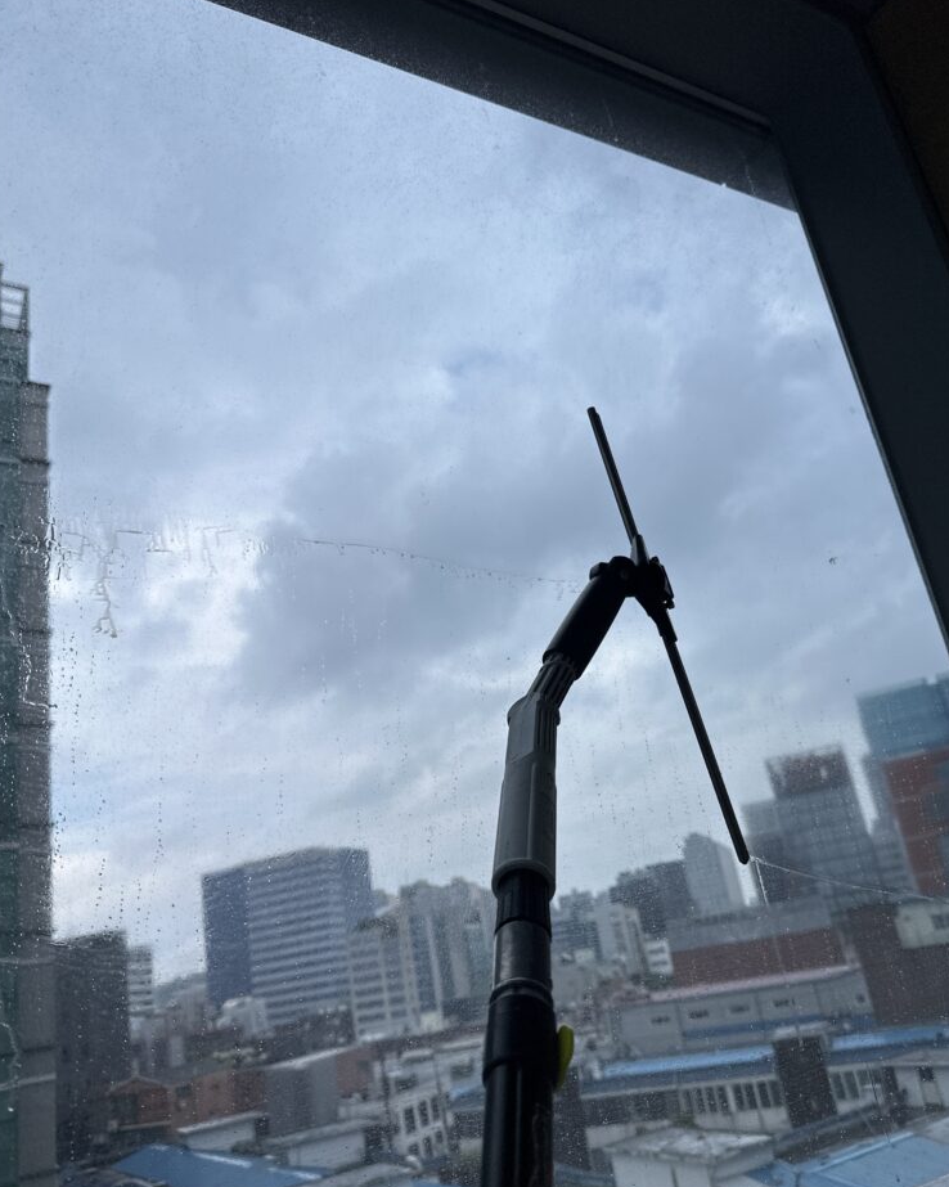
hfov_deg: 54.9
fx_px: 913
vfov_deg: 65.9
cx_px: 481
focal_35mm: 26
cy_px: 649
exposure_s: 1/2110
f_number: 1.78
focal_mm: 6.86
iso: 80
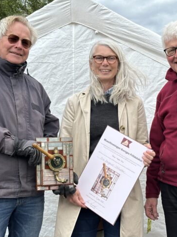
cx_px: 99
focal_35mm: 65
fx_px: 443
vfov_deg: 29.8
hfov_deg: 22.6
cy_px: 119
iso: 64
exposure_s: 1/1497
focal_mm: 6.86
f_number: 1.78
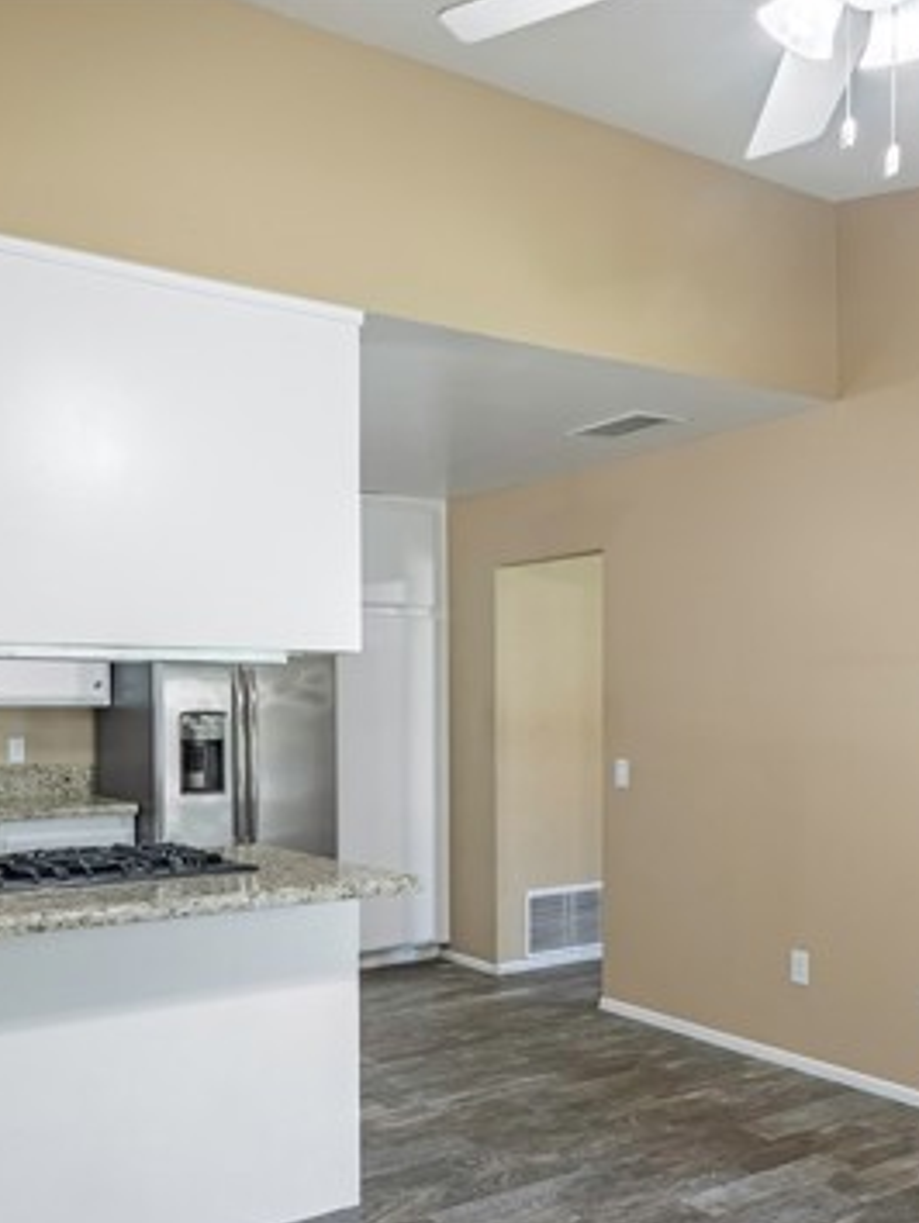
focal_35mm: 33
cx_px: 418
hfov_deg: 43.0
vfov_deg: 55.0
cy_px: 727
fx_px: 1167
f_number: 22
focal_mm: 19
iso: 160
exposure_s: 1/6
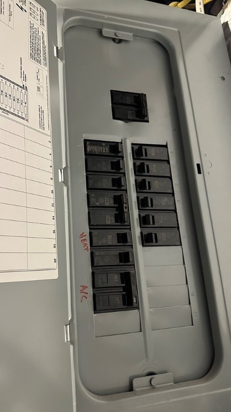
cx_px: 101
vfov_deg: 69.9
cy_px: 205
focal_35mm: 27
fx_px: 294
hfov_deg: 42.8
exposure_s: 1/60
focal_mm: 6.86
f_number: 1.78
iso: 640
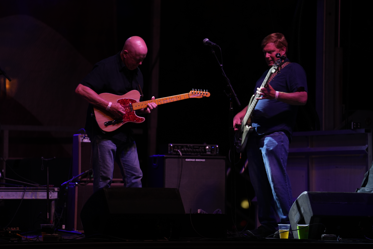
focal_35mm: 200
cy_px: 124
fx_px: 2072
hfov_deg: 10.3
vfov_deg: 6.9
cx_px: 186
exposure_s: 1/640
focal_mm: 200
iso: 800
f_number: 2.8
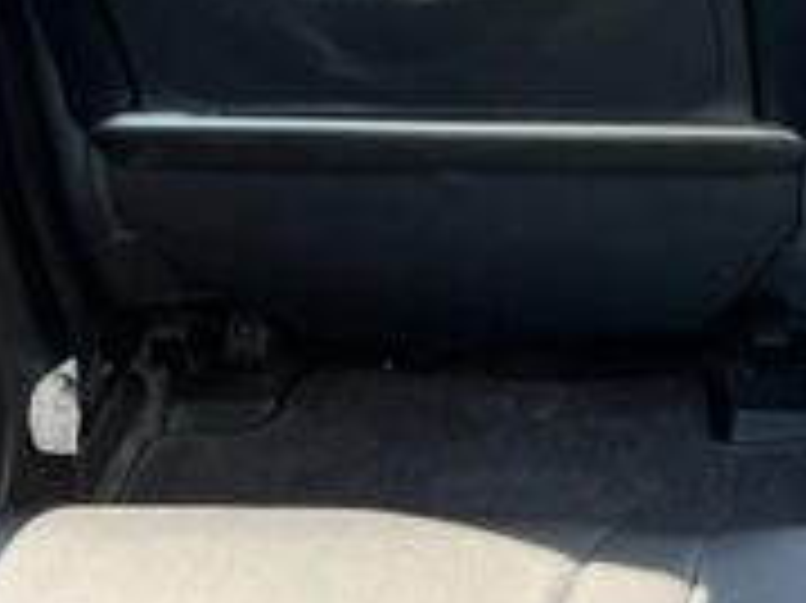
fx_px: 2164
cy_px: -315
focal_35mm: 93
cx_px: 955
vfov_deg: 14.7
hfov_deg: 19.9
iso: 40
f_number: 1.5
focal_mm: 5.7
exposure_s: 1/166
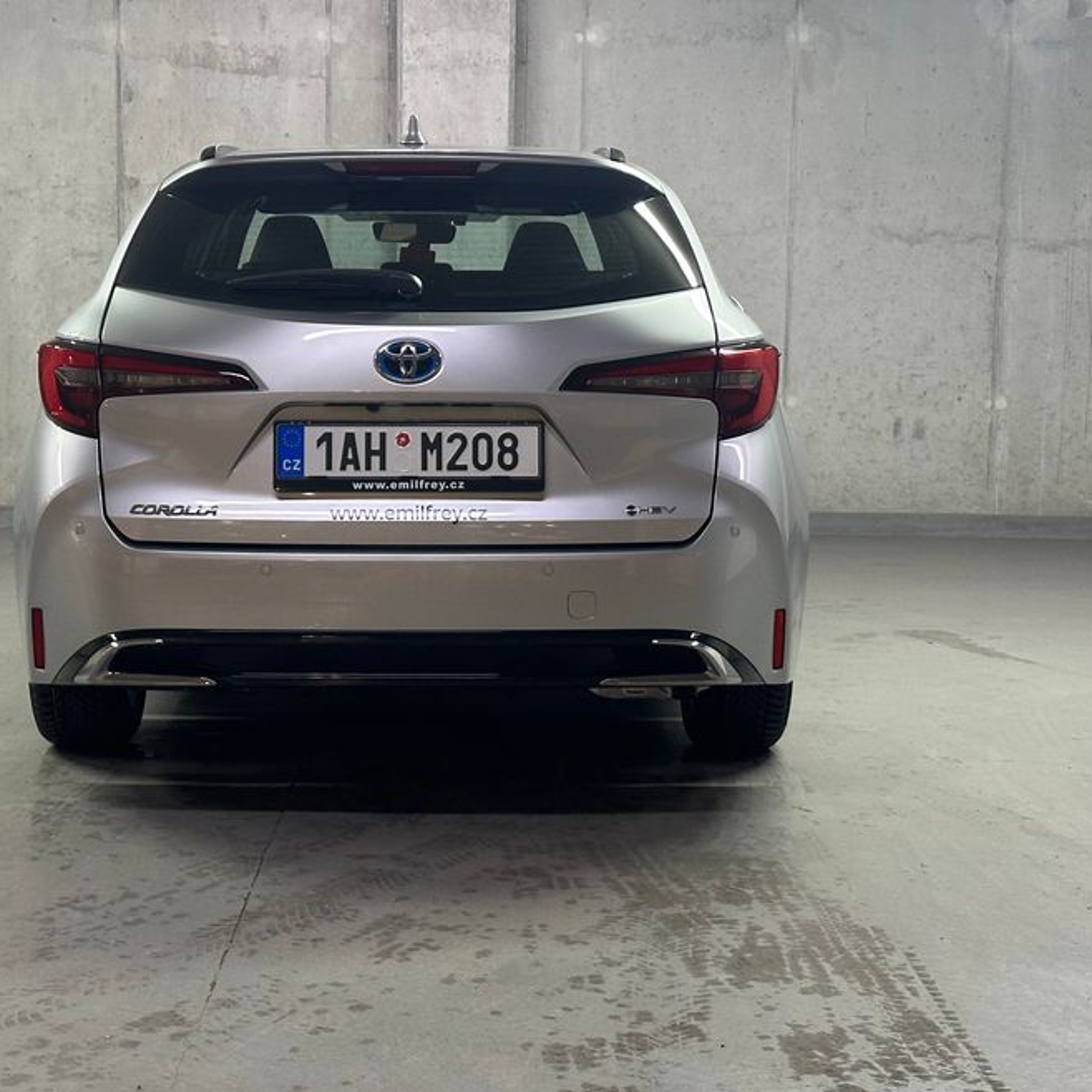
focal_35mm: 66
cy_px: 584
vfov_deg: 26.1
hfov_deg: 26.1
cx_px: 448
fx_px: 2356
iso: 250
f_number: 1.78
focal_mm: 6.86
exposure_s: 1/50
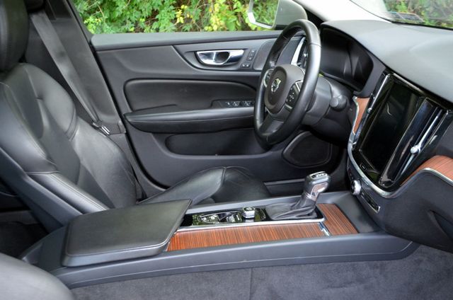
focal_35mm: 39
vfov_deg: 34.1
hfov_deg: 49.6
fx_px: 490
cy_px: 150
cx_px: 226
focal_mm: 26
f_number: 4.2
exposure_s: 1/60
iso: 800
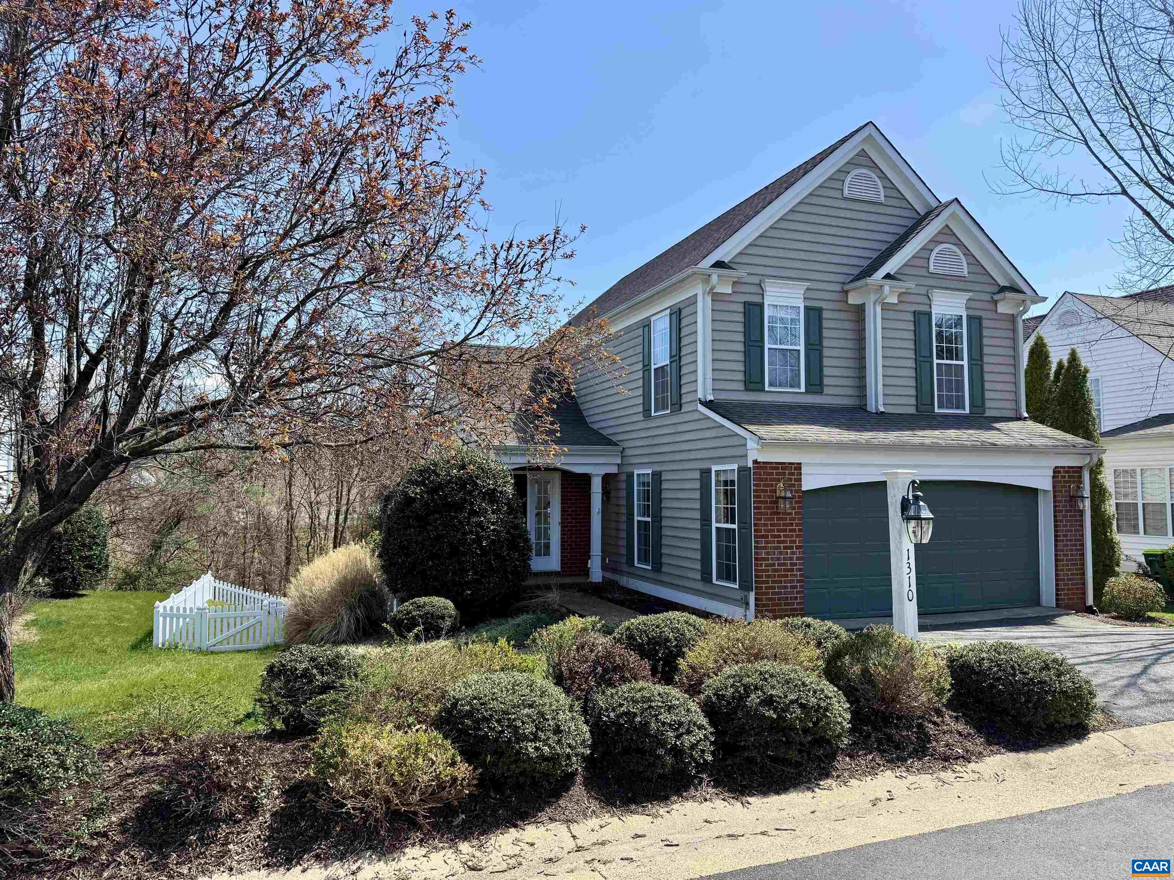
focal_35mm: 24
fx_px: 814
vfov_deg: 56.8
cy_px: 440
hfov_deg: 71.6
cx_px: 587
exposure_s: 1/2525
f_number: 1.78
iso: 100
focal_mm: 6.76
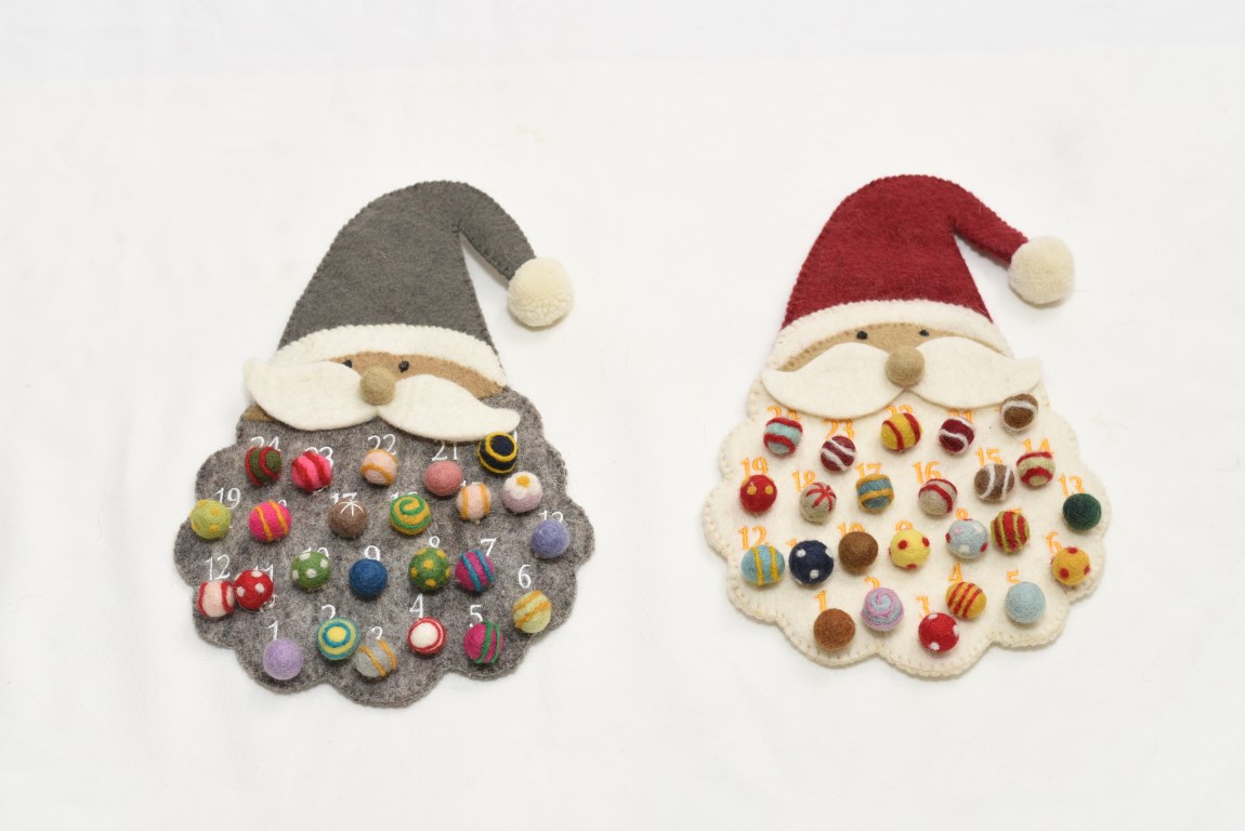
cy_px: 416
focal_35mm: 50
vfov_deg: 27.0
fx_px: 1730
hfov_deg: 39.6
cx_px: 622
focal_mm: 50
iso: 320
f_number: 7.1
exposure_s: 1/125
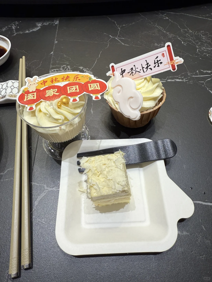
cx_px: 106
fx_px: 196
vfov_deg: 71.6
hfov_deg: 56.8
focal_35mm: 24
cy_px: 141
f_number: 2.2
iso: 80
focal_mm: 2.22
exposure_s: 1/100
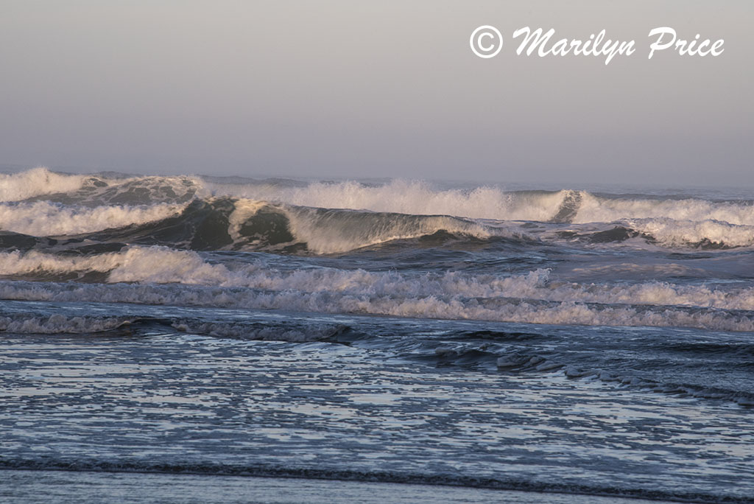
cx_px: 377
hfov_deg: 6.9
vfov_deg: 4.6
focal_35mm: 300
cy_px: 252
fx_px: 6287
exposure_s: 1/60
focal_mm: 300
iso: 640
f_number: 19
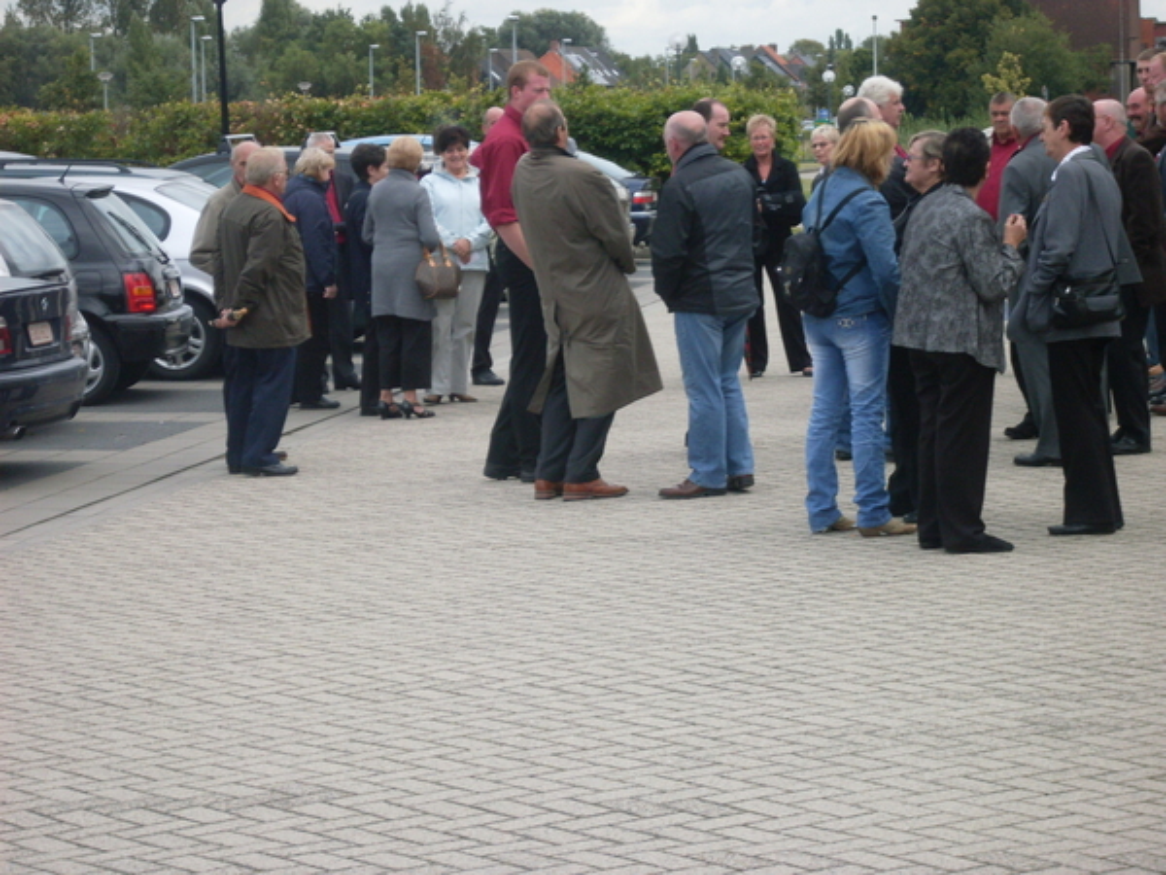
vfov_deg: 13.0
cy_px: 438
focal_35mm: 114
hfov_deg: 17.3
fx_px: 3840
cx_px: 583
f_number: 5.2
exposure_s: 1/250
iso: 80
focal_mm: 18.9
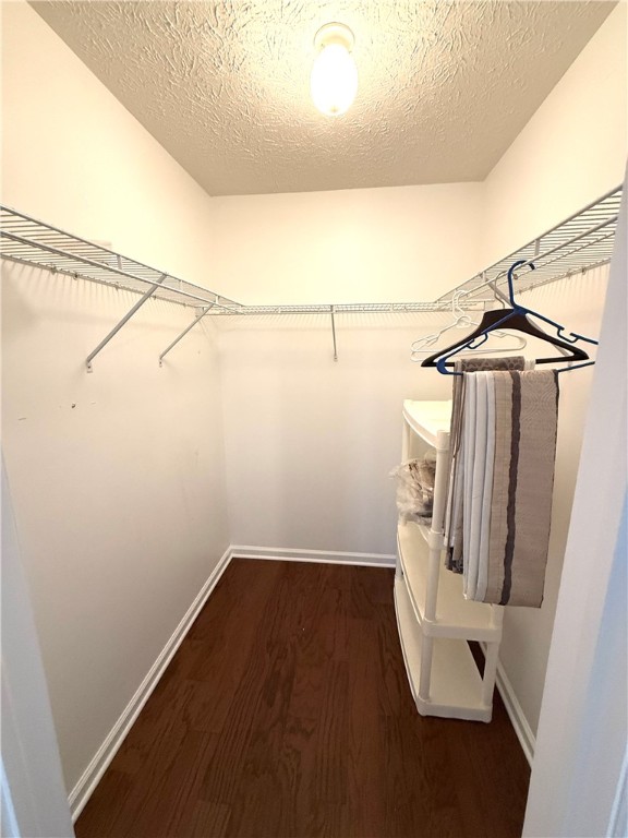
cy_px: 419
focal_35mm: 14
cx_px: 314
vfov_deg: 102.1
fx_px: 339
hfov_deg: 85.7
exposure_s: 1/60
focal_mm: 2.22
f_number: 2.2
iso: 320
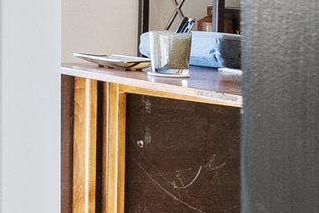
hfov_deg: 11.4
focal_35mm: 122
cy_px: -36
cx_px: -591
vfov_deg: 11.1
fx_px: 1081
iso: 640
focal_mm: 19
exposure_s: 1/3
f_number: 9
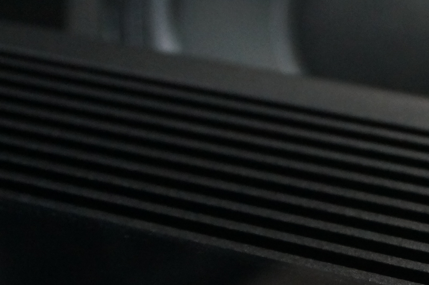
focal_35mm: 147
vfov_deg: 9.2
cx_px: 656
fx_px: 1750
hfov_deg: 13.2
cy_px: 323
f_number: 6.3
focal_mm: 32
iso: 1600
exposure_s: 1/25
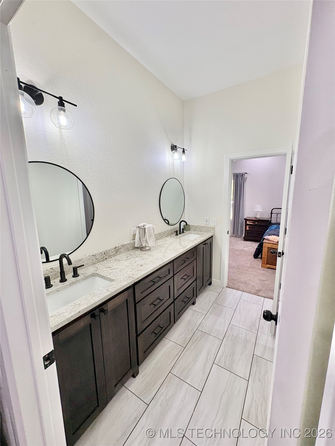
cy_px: 223
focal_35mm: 14
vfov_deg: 102.1
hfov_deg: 85.7
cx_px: 168
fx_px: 181
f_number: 2.2
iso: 125
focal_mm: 2.22
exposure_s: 1/120
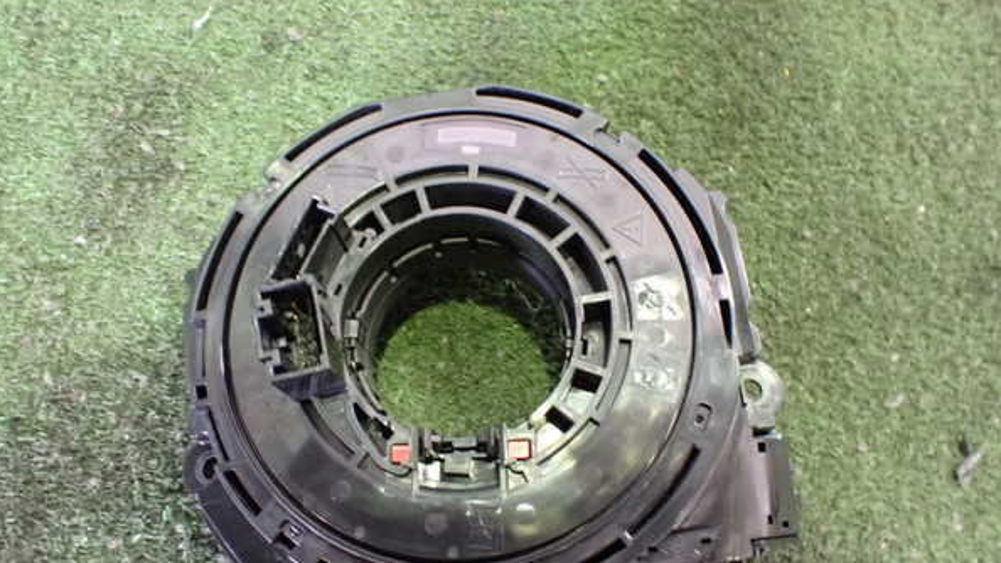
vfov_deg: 35.5
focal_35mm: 33
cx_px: 499
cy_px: 337
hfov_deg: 59.5
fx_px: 876
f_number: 2.3
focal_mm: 5.4
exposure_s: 1/30
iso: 1250
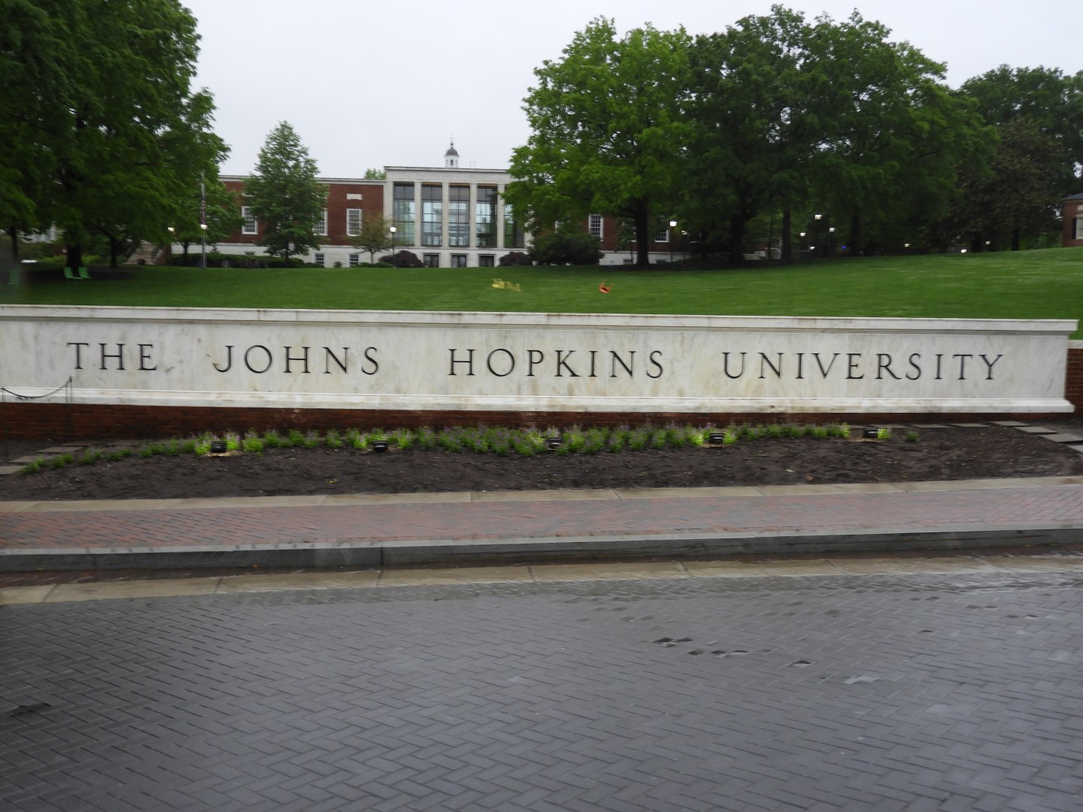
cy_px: 406
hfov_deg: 52.6
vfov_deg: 40.7
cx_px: 542
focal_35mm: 35
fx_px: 1095
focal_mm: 6.3
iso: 100
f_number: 3.8
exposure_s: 1/50
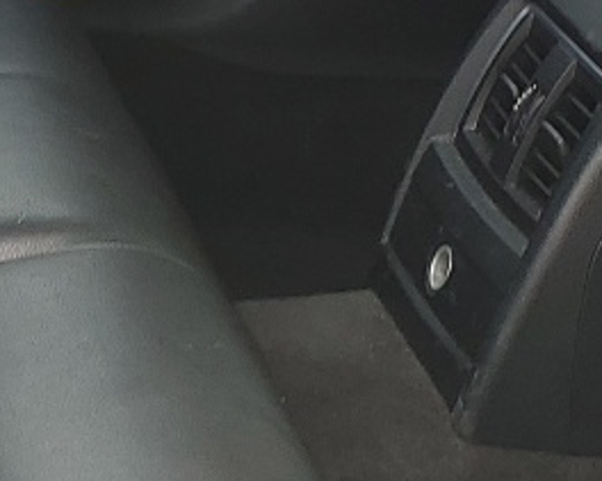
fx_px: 2743
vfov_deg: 10.0
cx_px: -162
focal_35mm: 154
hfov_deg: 12.2
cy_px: 30
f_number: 1.5
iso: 50
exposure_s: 1/133
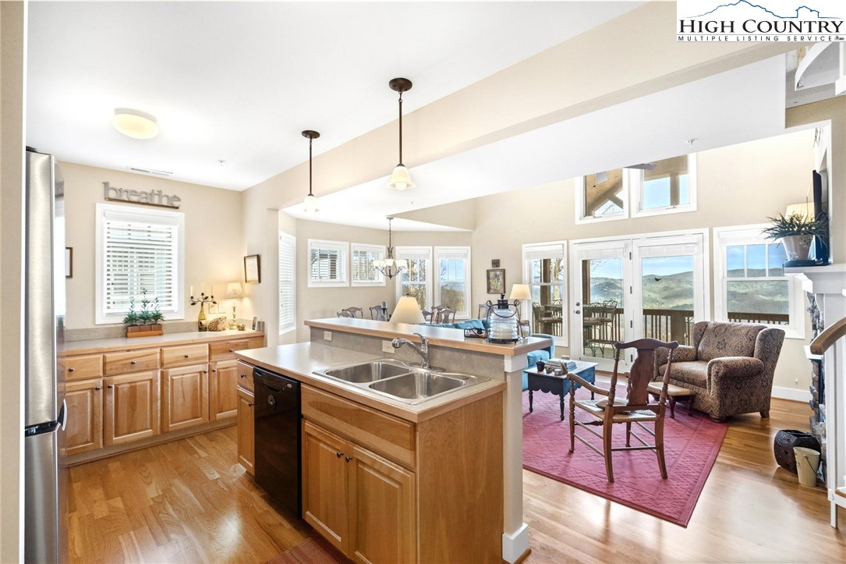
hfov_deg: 96.7
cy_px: 282
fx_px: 376
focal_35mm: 16
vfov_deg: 73.7
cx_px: 423
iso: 2000
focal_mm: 16
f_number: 6.3
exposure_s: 1/60
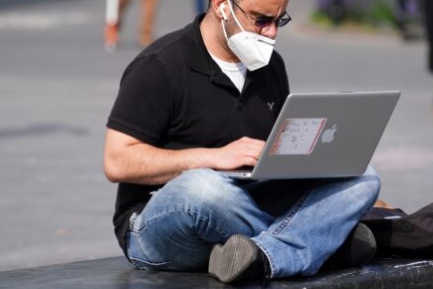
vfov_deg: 5.0
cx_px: 249
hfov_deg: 7.5
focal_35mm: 276
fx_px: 3319
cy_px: 111
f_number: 4.5
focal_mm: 200
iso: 400
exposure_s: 1/2000
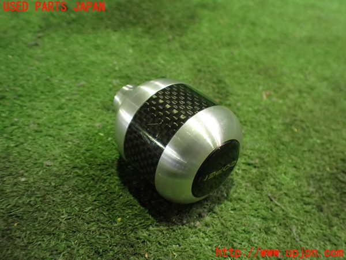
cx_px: 173
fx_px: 300
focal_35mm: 30
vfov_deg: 46.8
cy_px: 130
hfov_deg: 60.0
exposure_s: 1/30
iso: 1000
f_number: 2.3
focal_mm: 5.4
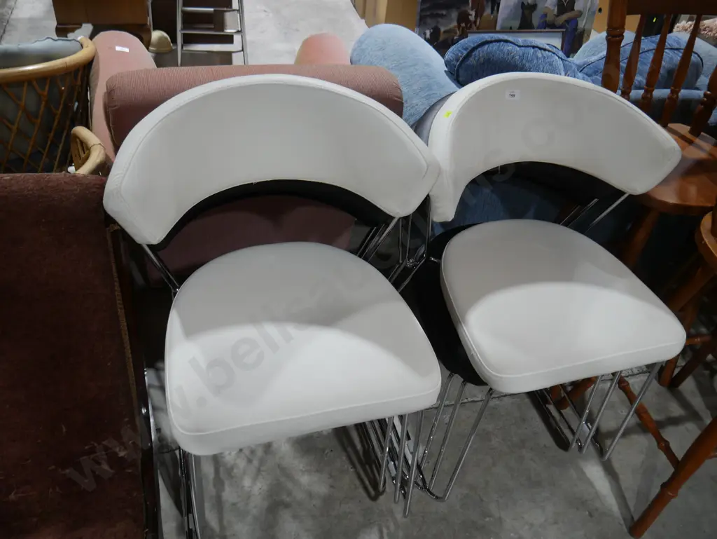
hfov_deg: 63.4
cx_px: 358
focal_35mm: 28
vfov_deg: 49.8
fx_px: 580
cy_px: 270
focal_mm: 14
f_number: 3.5
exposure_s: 1/60
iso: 320
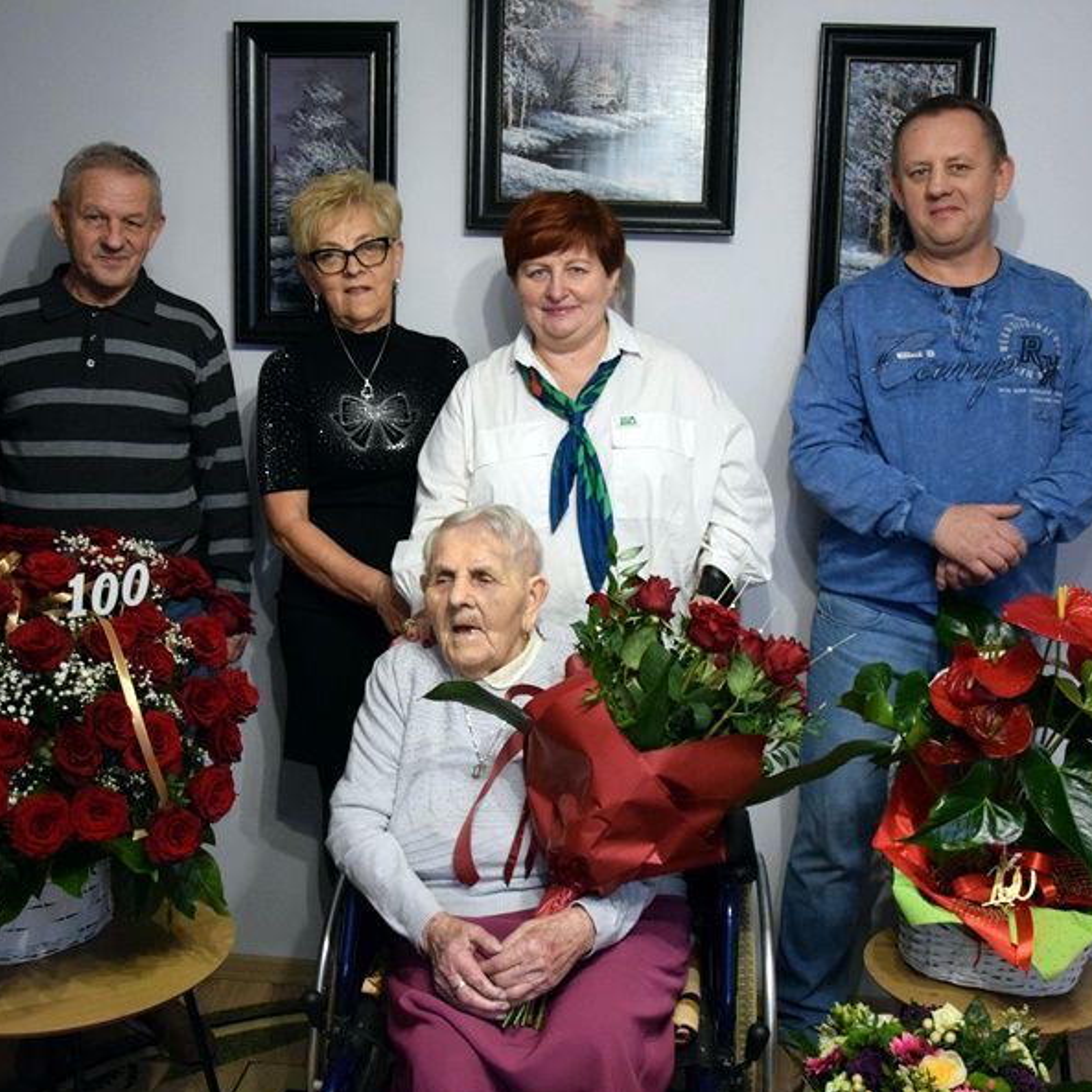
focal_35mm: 41
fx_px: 1451
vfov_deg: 41.3
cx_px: 527
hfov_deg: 41.2
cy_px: 551
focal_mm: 21
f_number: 3.5
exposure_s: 1/100
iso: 2500
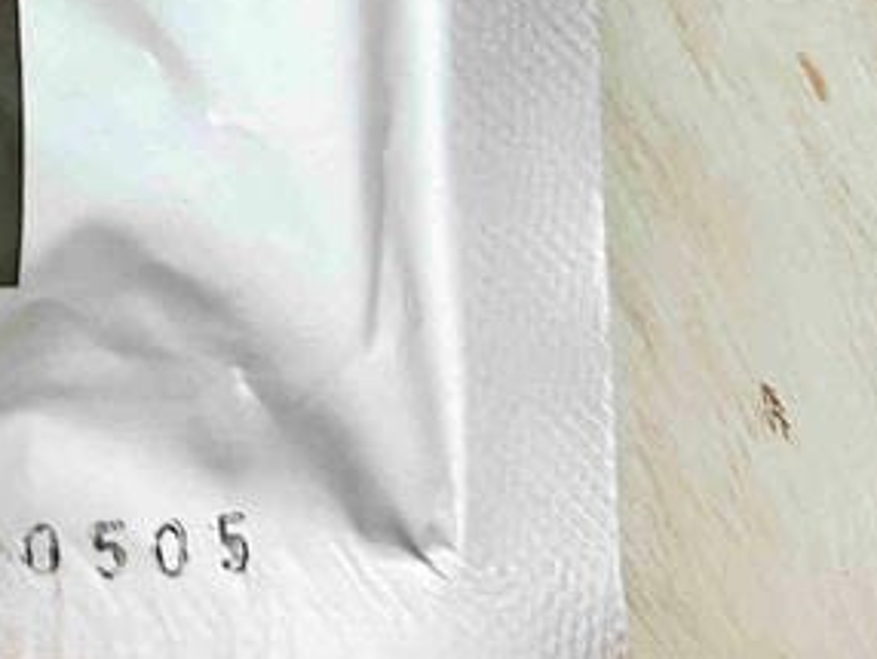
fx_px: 2764
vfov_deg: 12.1
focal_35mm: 109
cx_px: -622
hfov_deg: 15.8
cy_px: -653
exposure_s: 1/60
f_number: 1.5
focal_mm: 5.7
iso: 100
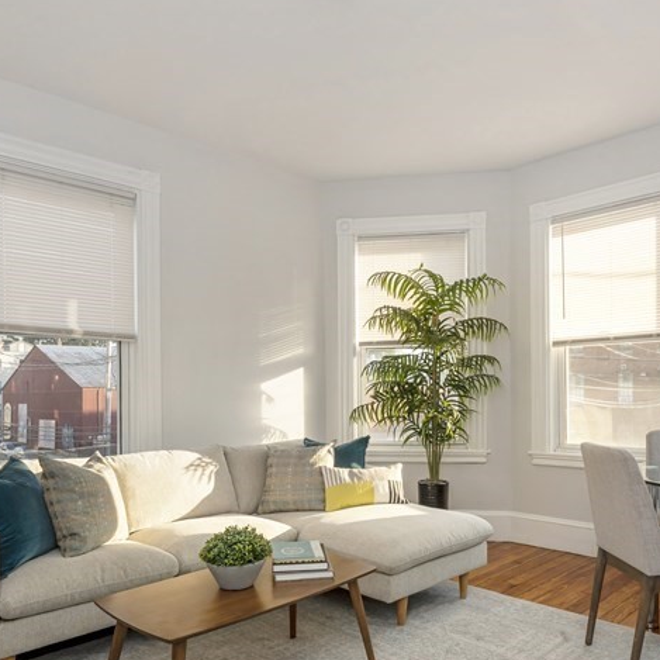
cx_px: 364
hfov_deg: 60.8
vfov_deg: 58.9
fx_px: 561
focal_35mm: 26
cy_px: 462
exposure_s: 1/125
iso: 500
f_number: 7.1
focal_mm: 14
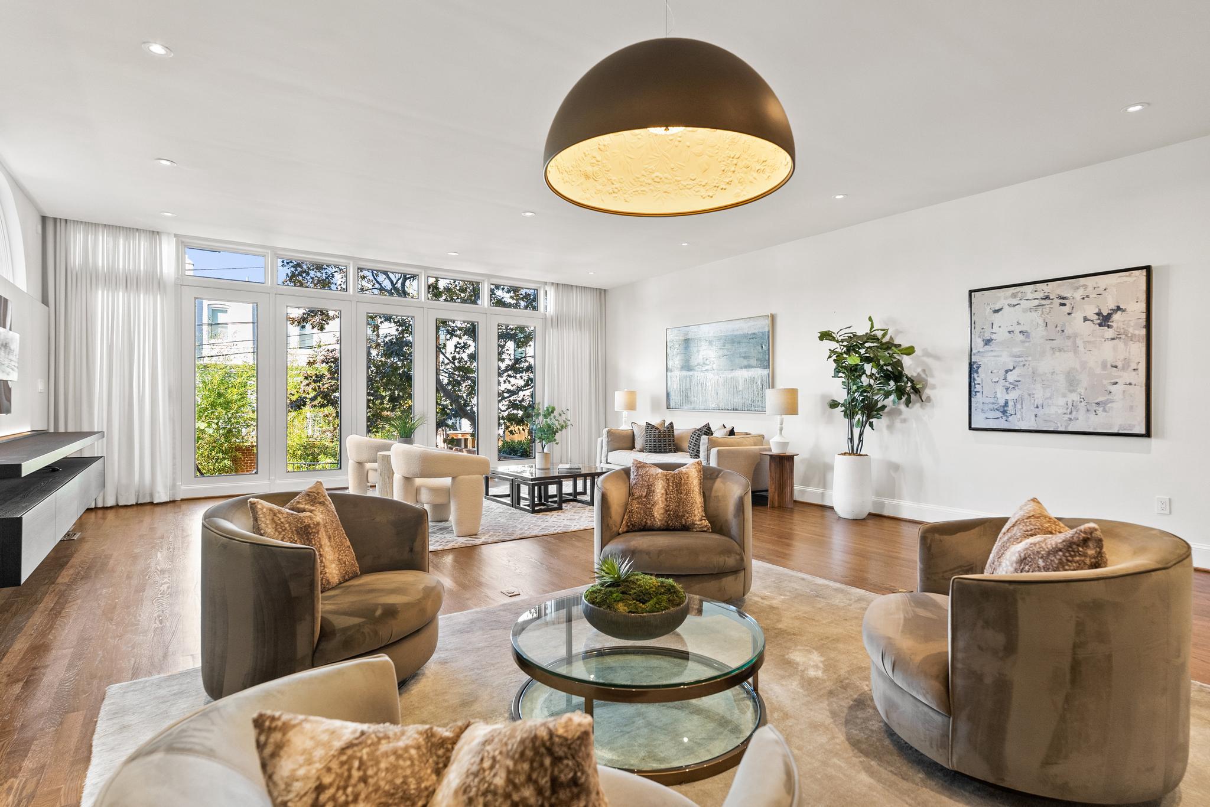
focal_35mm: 18
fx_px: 605
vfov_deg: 67.4
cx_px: 605
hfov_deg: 90.0
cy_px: 404
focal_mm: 18
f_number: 5
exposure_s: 1/25
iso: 800
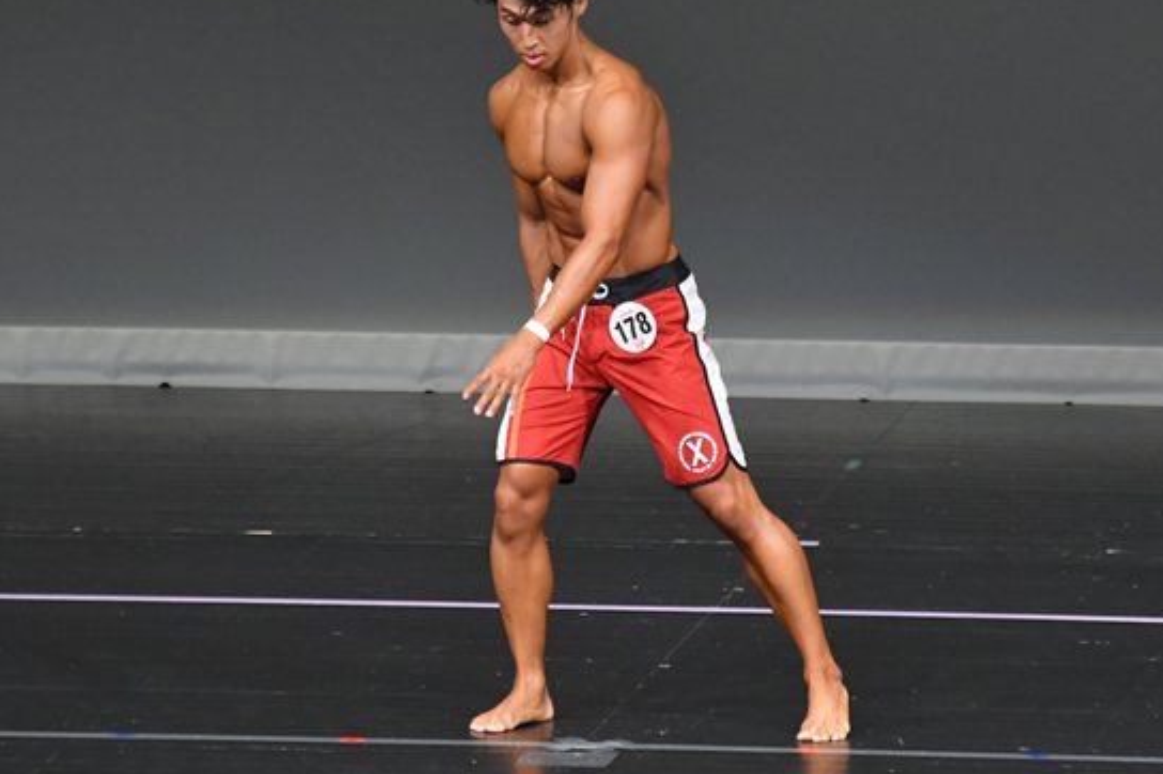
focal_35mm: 449
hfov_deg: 4.6
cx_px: 758
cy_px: 301
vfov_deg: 3.1
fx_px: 14496
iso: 4000
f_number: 5.6
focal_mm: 210
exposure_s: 1/400
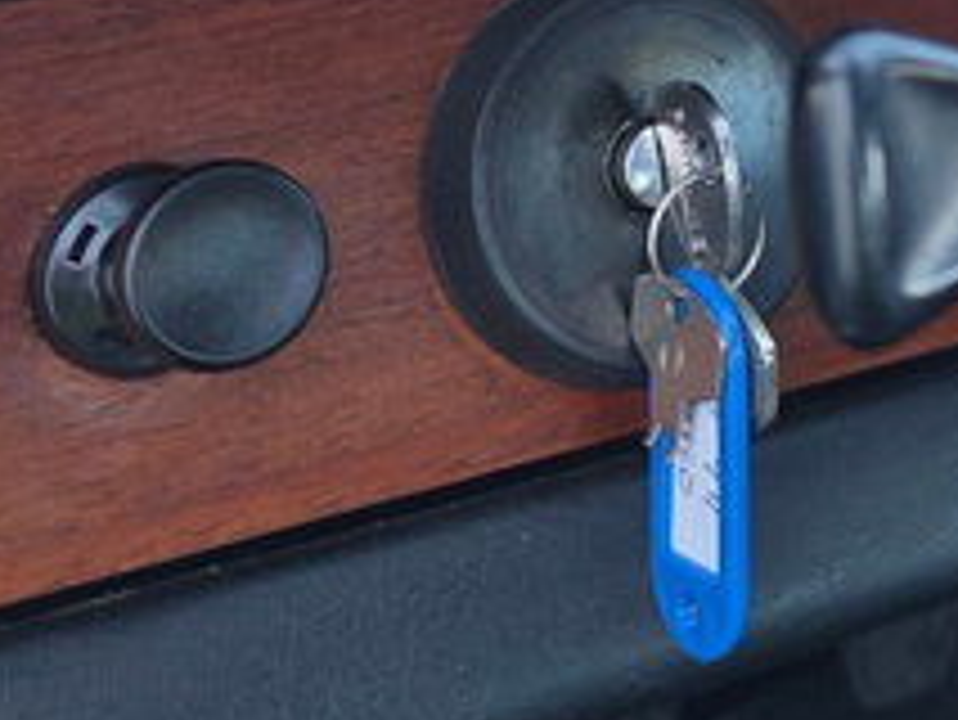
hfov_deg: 21.9
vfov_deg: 15.9
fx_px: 2298
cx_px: 1133
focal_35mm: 83
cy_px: -450
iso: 80
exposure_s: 1/180
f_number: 1.7
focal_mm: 6.3
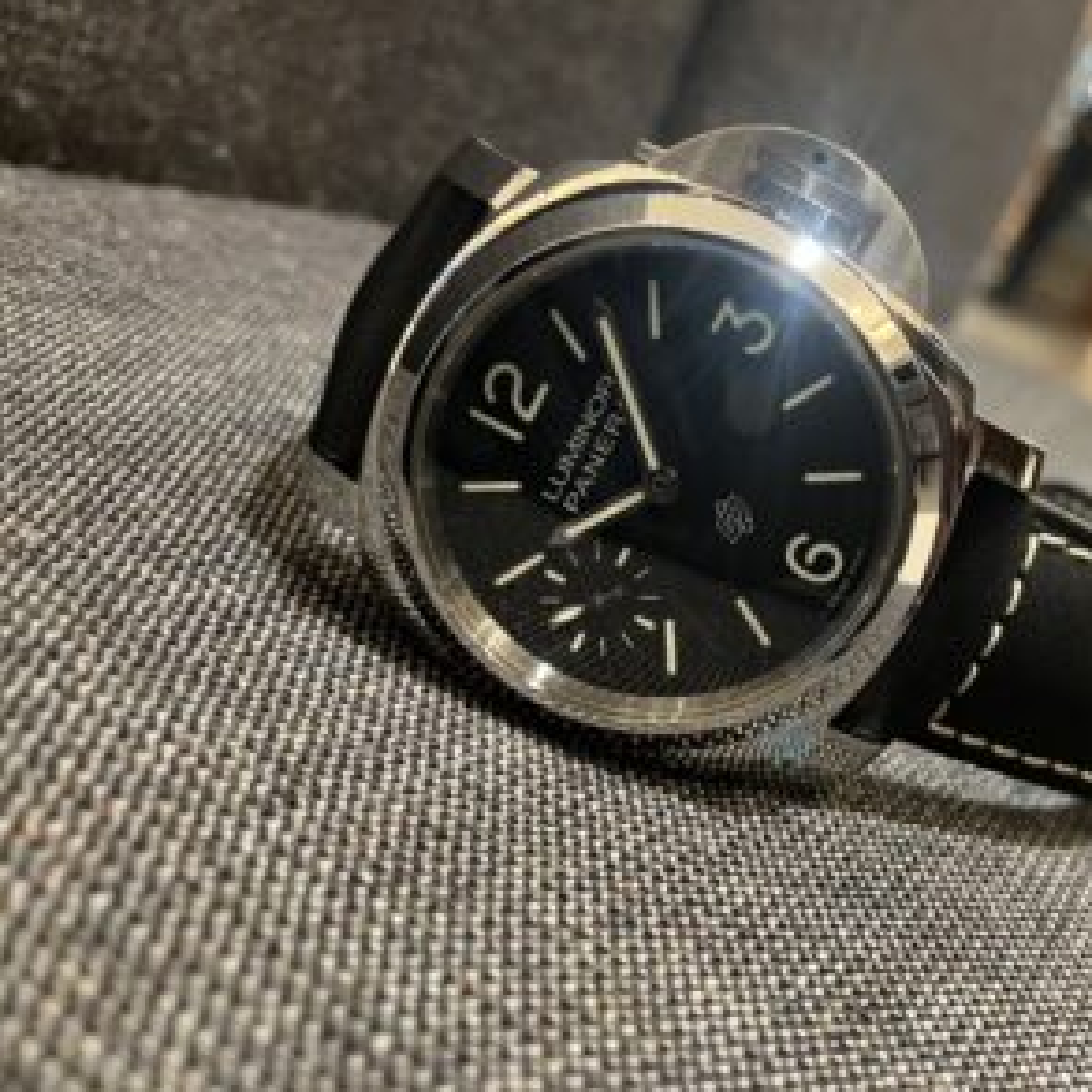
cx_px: 792
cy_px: 518
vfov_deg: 46.0
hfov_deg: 44.8
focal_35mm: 36
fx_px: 1285
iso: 160
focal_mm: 3.99
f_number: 1.8
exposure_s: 1/50
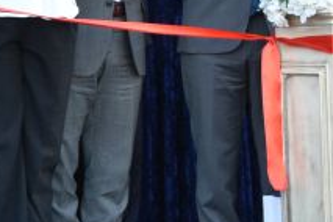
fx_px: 1901
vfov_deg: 6.6
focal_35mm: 206
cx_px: -467
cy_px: -71
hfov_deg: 9.0
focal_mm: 27
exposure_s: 1/200
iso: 800
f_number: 7.1
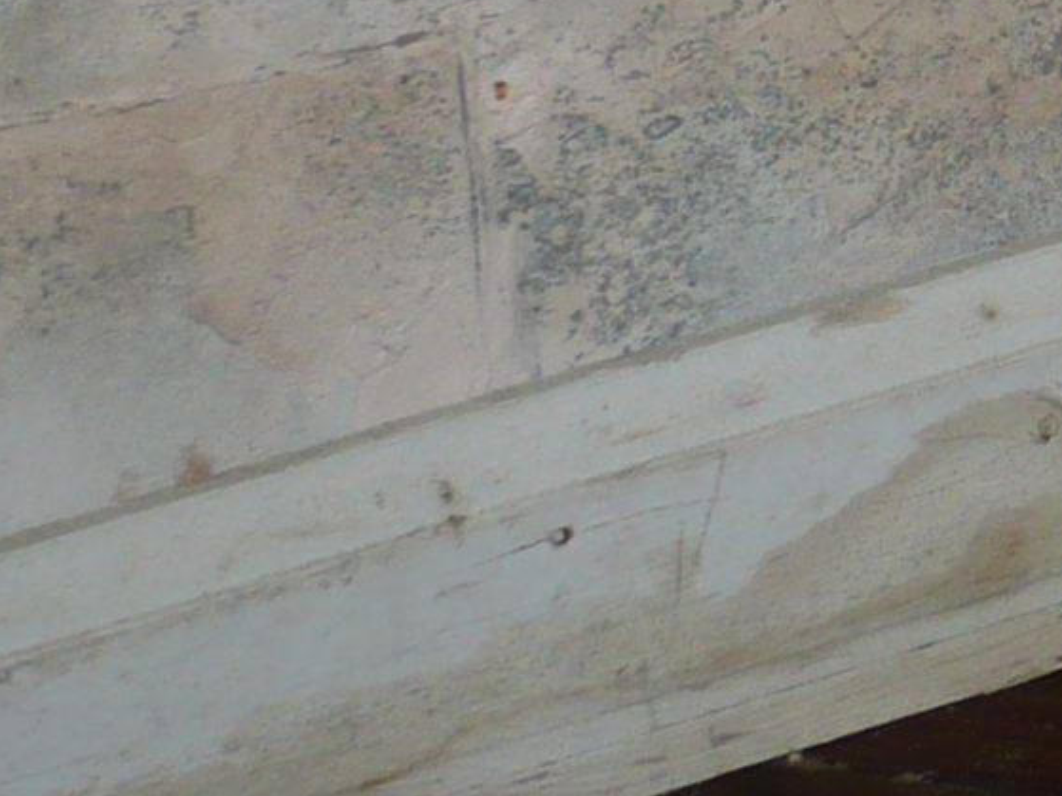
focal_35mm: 229
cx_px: 1486
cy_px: -55
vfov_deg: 6.5
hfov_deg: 8.5
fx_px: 7024
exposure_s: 1/30
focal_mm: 8.3
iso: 100
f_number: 3.4
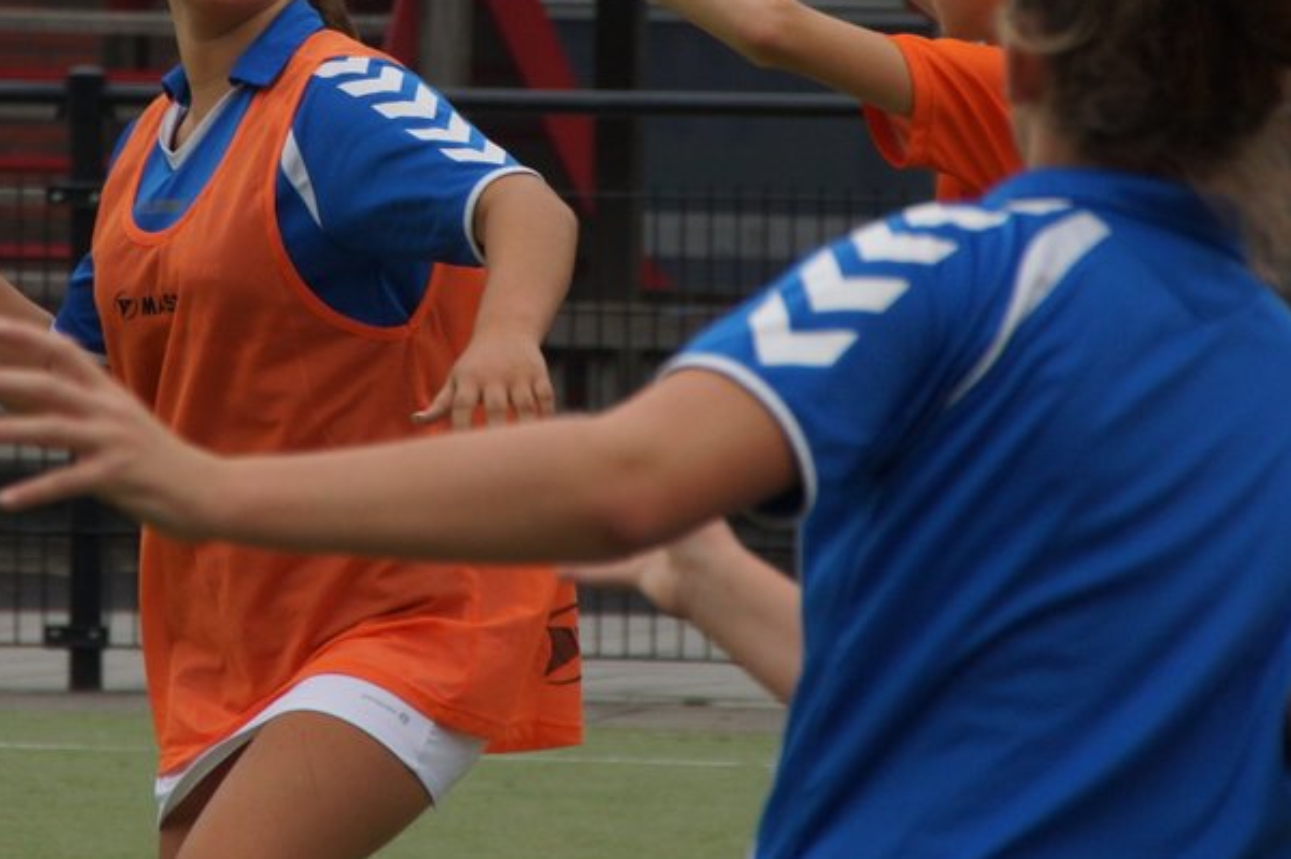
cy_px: 170
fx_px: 16518
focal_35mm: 461
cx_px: 747
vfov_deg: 3.0
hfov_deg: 4.5
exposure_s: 1/800
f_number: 9
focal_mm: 180
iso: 400
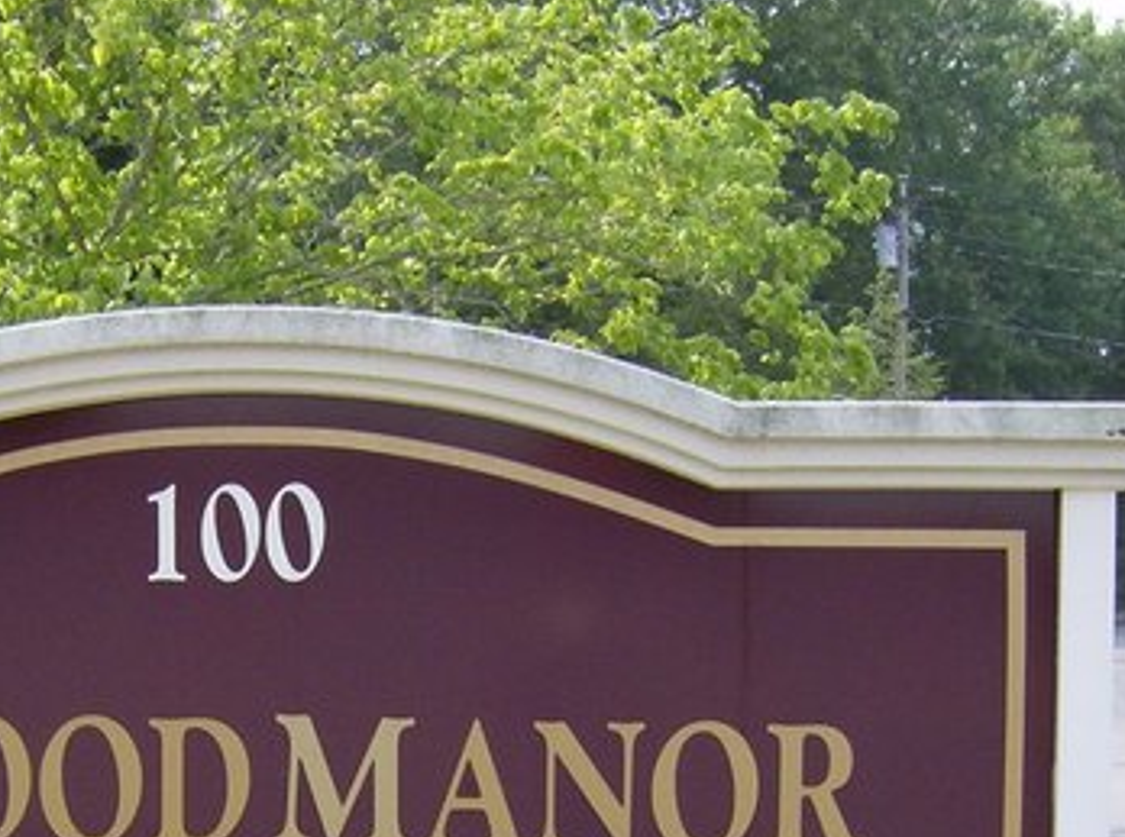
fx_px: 2593
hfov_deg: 24.2
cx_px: 260
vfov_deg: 18.0
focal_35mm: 80
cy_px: 769
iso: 100
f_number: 4.7
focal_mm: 6
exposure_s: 1/235
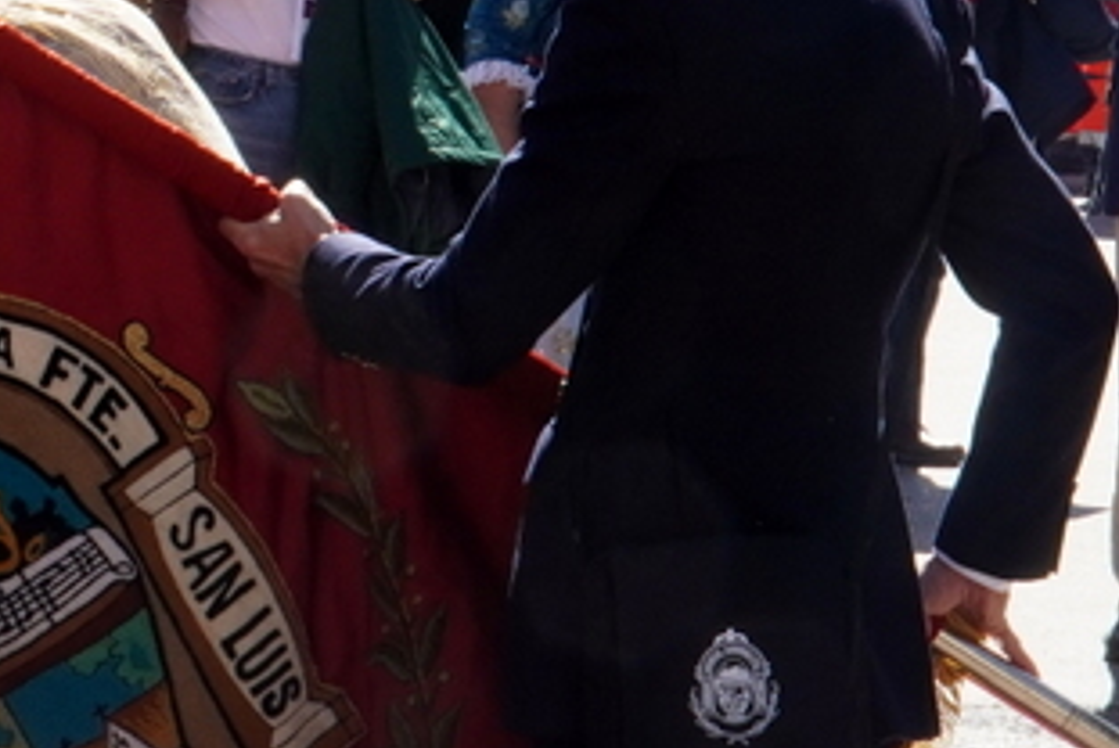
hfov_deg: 8.5
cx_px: -450
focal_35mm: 237
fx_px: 7371
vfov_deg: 5.8
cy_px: -22
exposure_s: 1/80
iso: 320
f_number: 18
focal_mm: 41
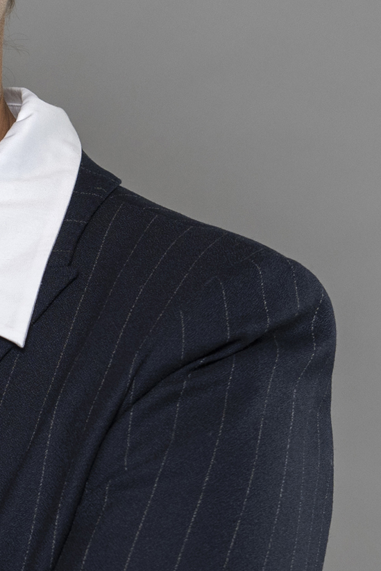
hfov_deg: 7.5
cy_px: 545
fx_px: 2890
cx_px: -125
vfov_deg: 11.2
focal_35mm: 182
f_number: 4
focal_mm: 50
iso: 160
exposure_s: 1/200
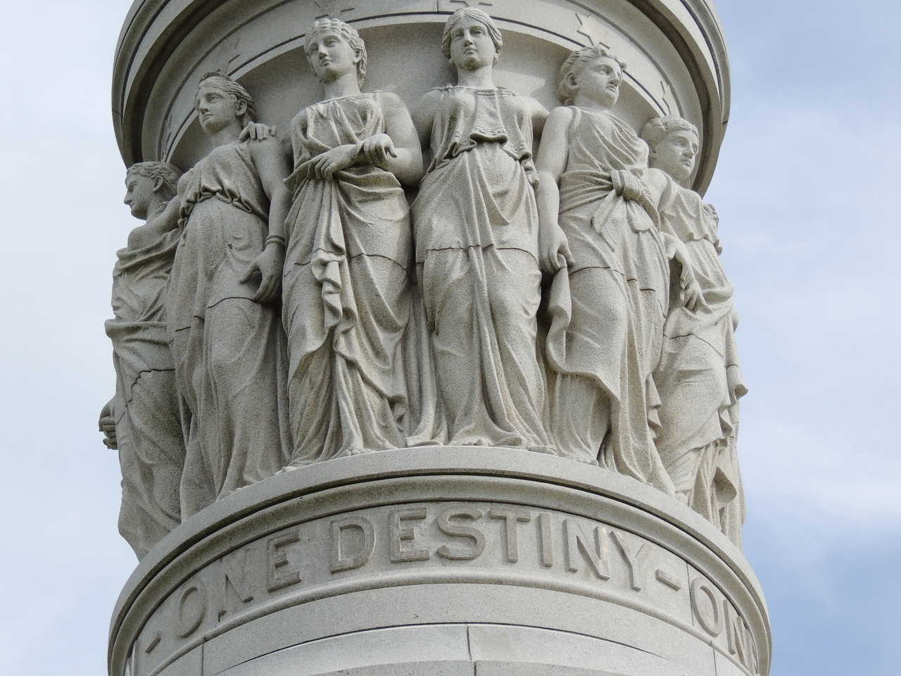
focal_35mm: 120
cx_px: 450
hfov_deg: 16.4
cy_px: 338
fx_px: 3123
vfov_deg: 12.3
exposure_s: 1/800
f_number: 4.2
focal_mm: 21.4
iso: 100
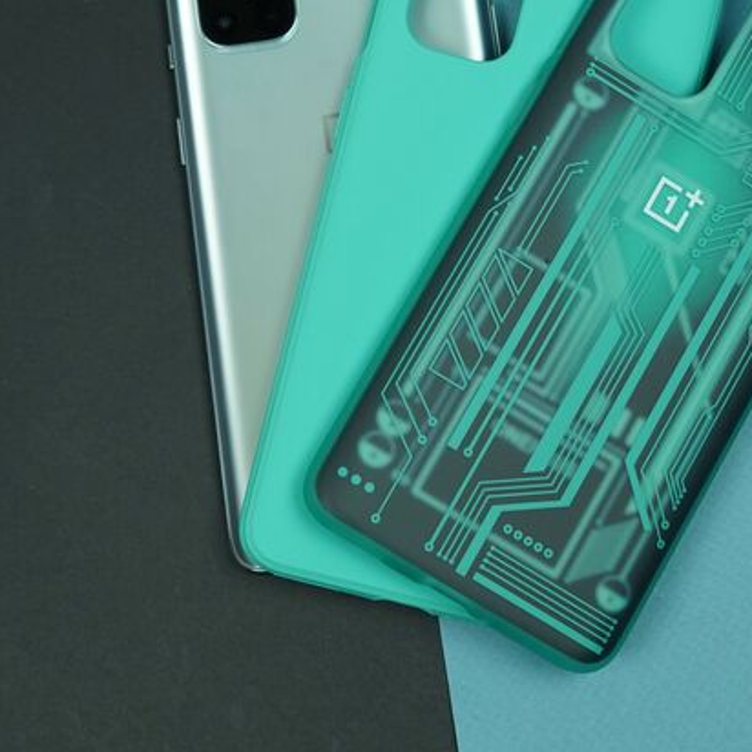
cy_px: 268
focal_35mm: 70
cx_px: 460
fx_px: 1720
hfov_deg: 24.6
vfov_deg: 24.6
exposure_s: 1/160
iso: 800
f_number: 5.6
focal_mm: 41
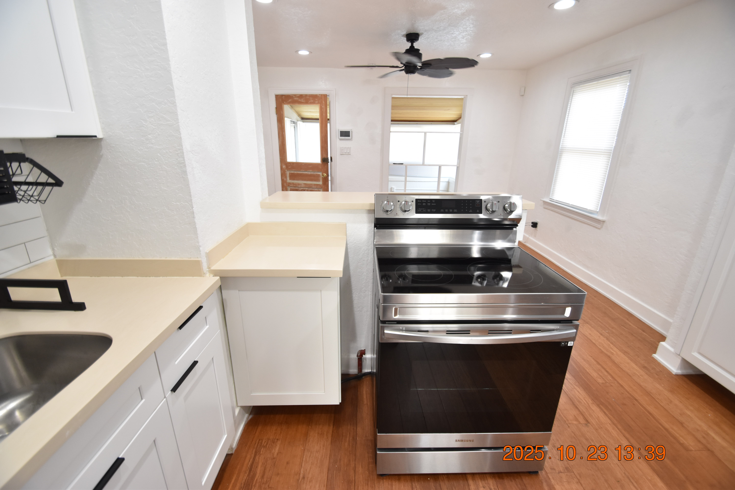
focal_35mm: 15
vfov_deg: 77.3
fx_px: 306
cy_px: 245
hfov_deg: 100.4
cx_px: 368
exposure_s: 1/60
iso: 800
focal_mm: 10
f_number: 3.5
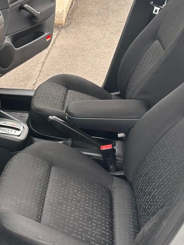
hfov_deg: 30.4
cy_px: 134
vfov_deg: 42.0
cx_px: 8
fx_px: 319
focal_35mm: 45
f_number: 1.78
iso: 125
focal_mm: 6.86
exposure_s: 1/134
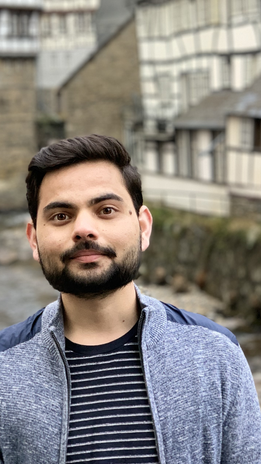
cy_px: 123
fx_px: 1107
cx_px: 77
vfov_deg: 23.5
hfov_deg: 13.4
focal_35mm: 90
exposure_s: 1/96
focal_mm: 6
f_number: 2.4
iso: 125
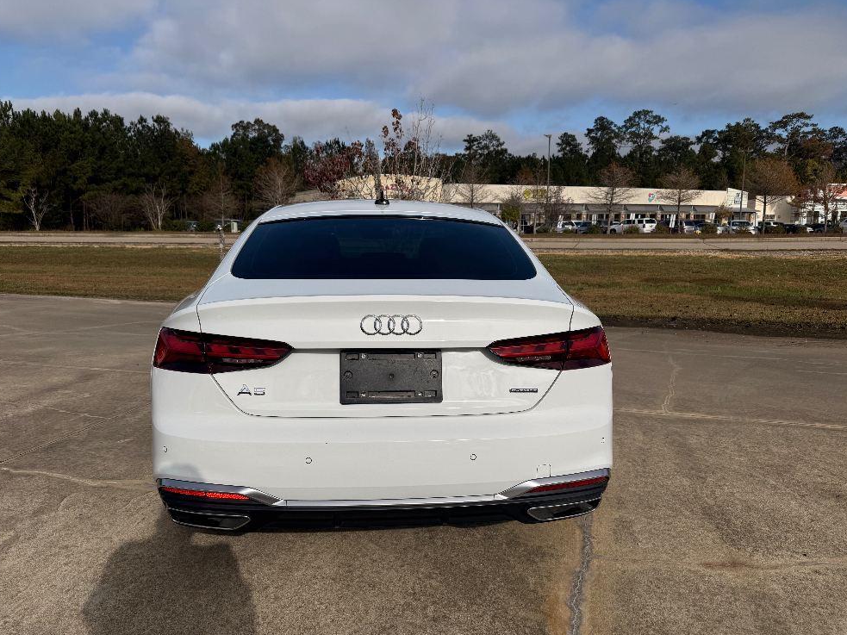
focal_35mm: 25
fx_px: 612
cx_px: 414
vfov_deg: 54.9
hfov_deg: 69.4
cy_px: 327
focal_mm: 6.76
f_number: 1.78
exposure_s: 1/10309
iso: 80
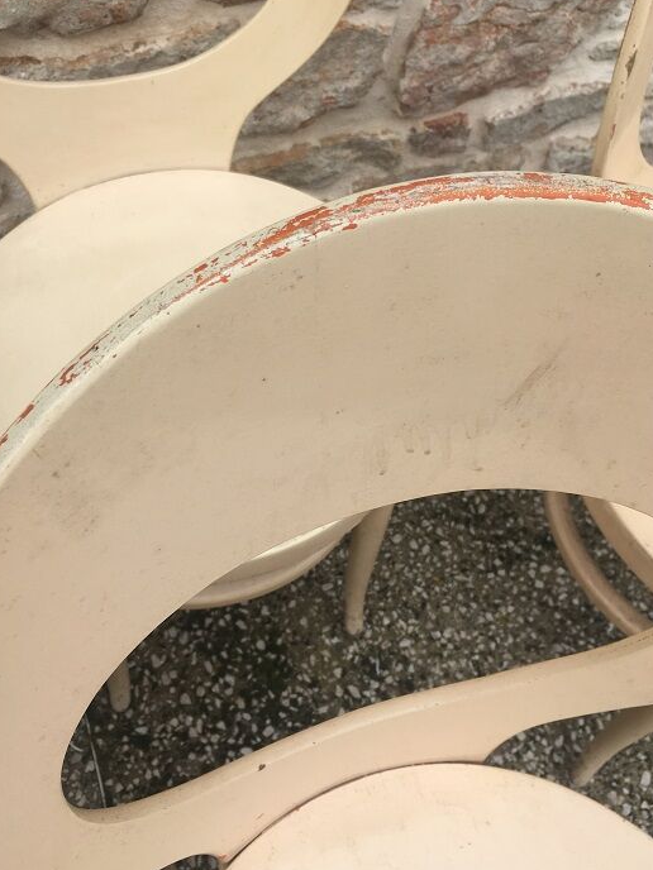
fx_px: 855
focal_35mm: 34
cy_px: 413
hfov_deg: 41.7
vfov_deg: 53.9
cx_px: 290
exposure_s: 1/496
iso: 25
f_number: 2.2
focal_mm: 4.15
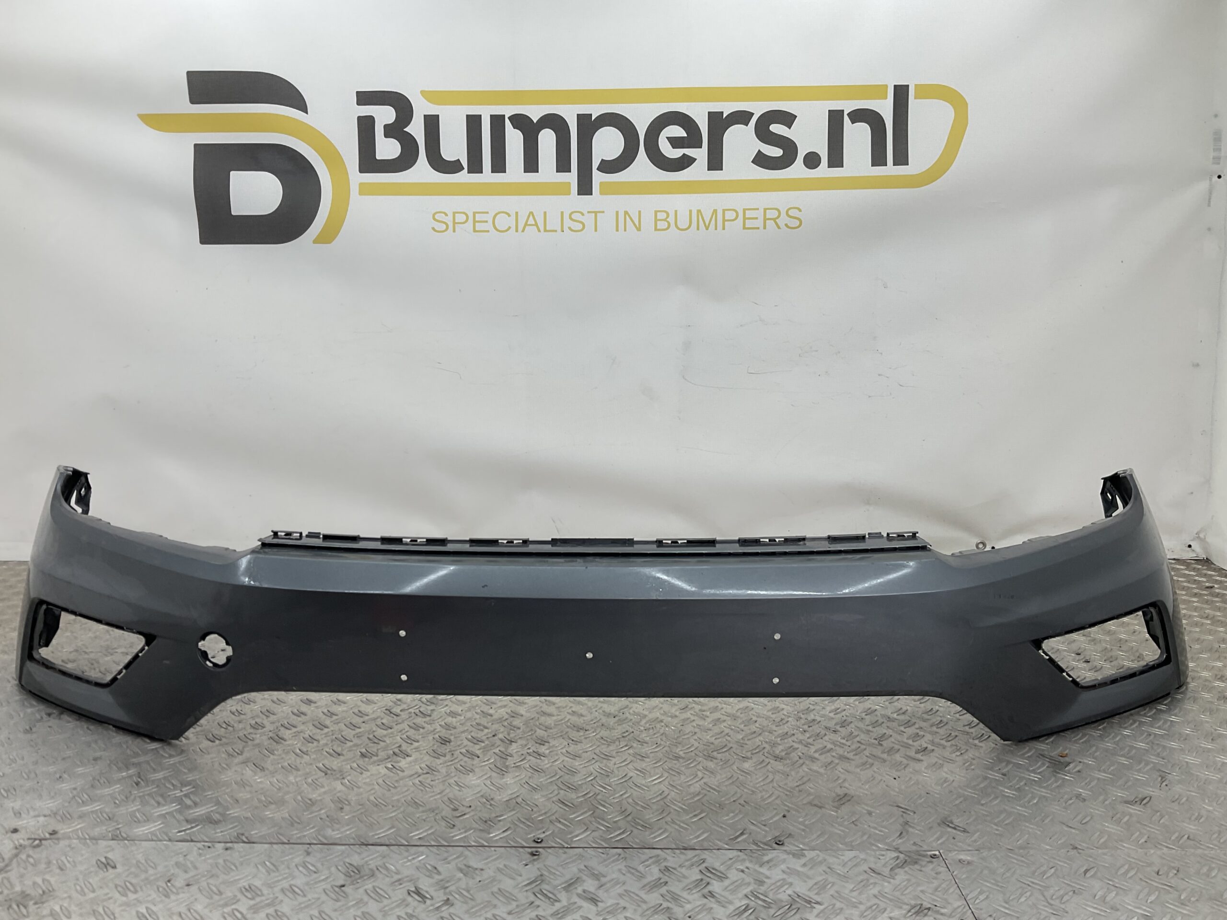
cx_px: 614
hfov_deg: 61.7
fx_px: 1028
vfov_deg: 48.2
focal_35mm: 29
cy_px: 460
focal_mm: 3
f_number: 1.8
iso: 16
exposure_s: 1/120
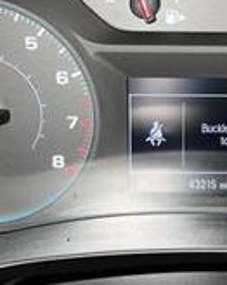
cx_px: 187
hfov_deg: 19.4
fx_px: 656
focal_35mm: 78
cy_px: 113
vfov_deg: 24.4
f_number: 1.5
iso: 32
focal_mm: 5.7
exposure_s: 1/46
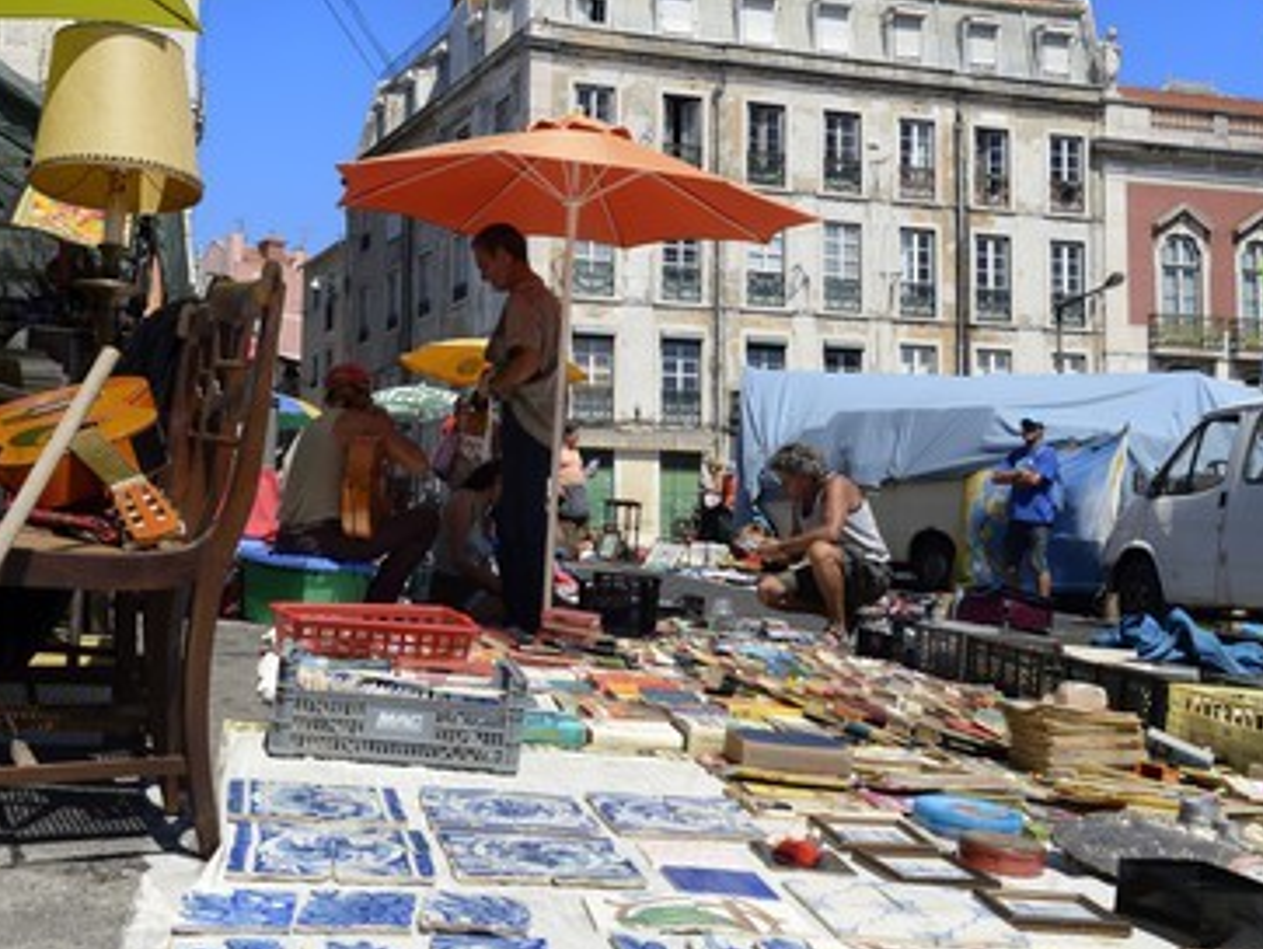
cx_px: 621
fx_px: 1424
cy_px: 478
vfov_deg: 36.9
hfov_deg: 47.8
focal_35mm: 39
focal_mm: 35
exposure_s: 1/160
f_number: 18
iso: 200
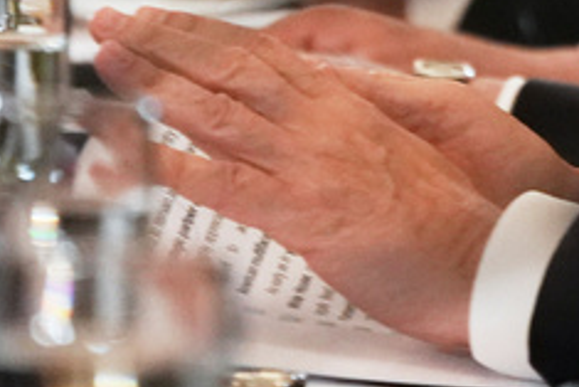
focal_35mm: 1466
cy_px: -297
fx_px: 23592
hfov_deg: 1.4
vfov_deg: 0.9
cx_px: 823
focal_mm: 336
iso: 5000
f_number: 5.6
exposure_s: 1/125
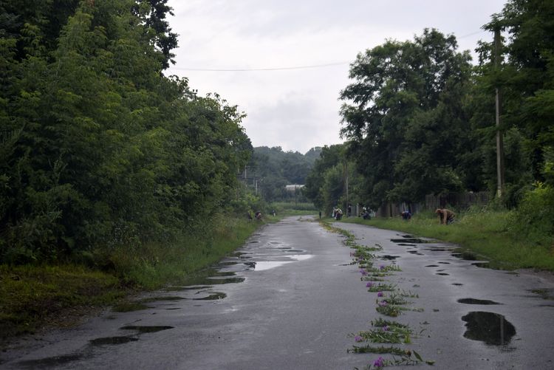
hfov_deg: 24.6
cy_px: 185
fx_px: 1270
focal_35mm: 82
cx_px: 277
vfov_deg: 16.6
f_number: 5.6
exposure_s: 1/320
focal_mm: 55
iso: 200
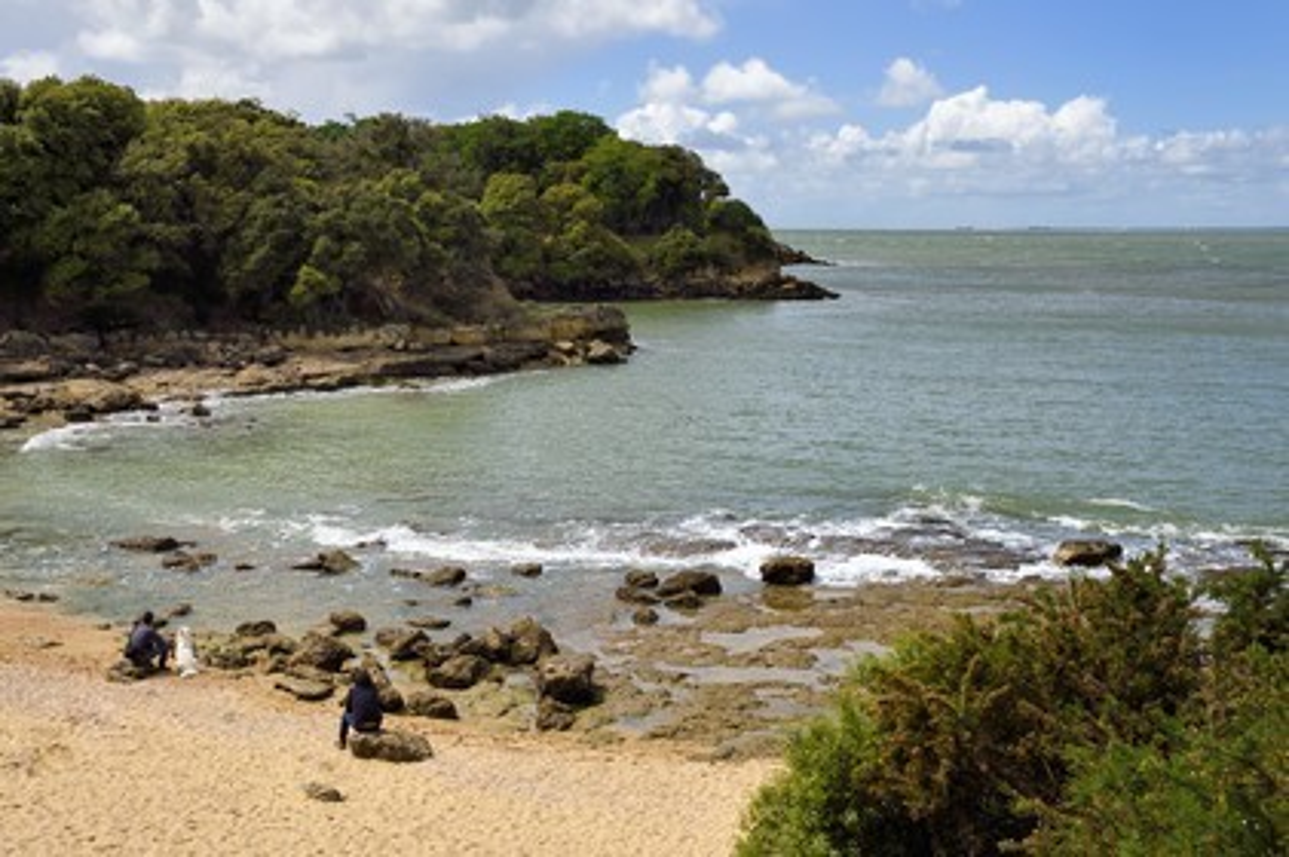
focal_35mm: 45
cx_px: 644
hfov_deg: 43.6
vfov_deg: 29.8
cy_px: 428
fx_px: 1610
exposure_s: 1/640
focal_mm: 45
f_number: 8
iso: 200
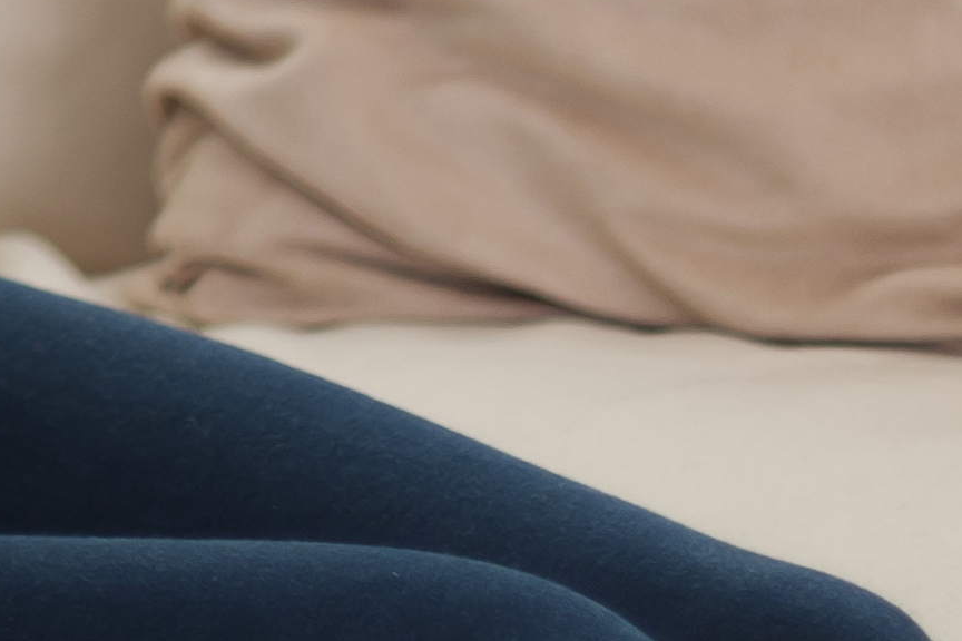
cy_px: -1529
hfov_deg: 5.6
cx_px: -1616
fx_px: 9352
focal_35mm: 350
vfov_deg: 3.8
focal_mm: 50
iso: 100
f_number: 1.6
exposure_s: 1/200
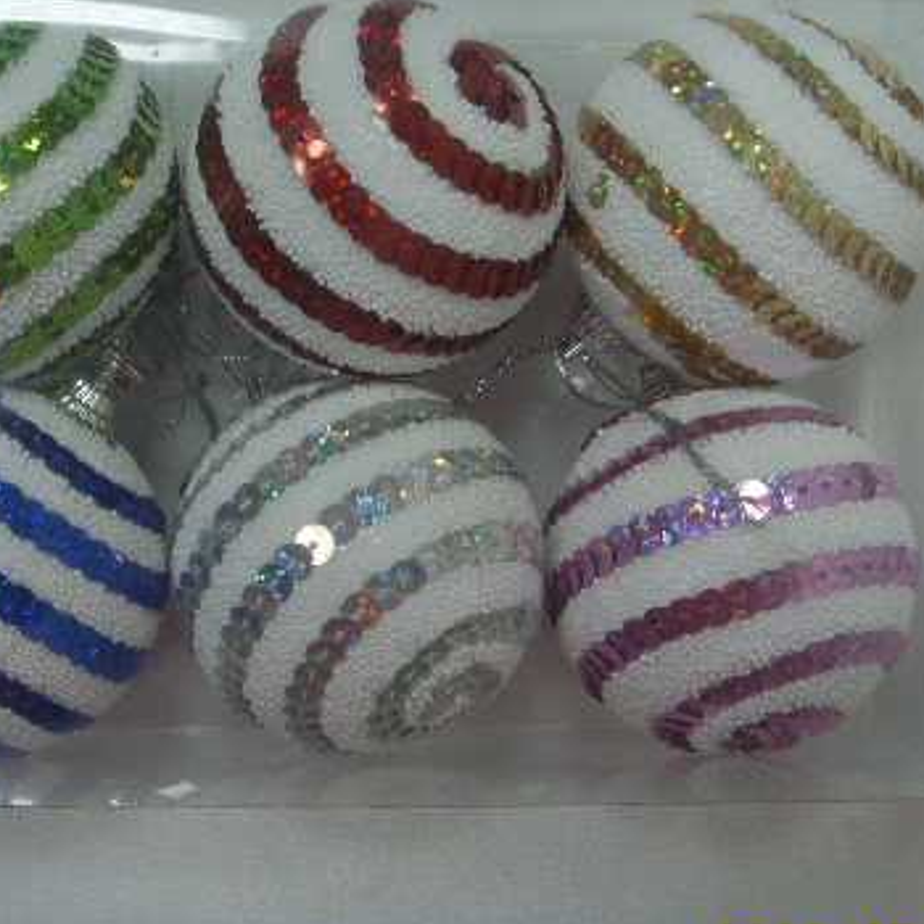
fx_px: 1903
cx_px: 391
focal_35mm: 63
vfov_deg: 27.3
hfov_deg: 27.3
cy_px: 399
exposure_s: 1/45
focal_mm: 6.6
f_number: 3.5
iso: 120
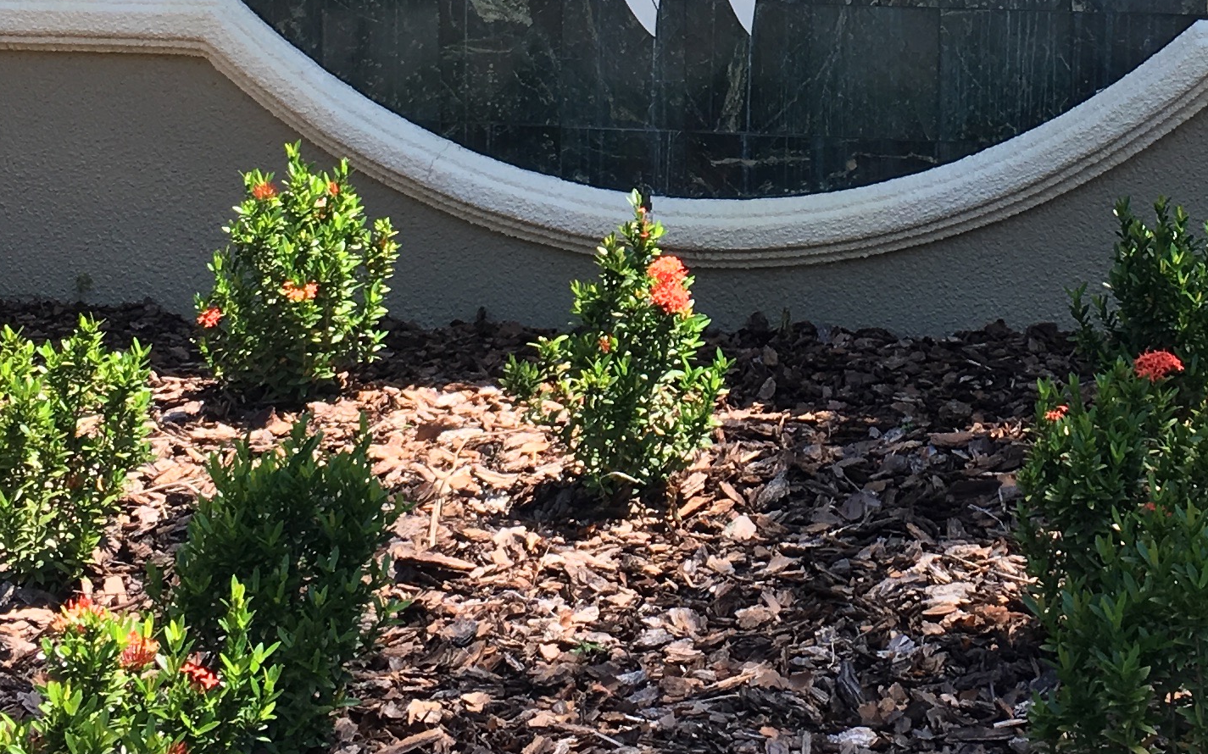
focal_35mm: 87
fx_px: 2864
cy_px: -72
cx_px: 900
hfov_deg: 23.6
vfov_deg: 14.7
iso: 25
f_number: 2.2
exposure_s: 1/345
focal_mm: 4.15
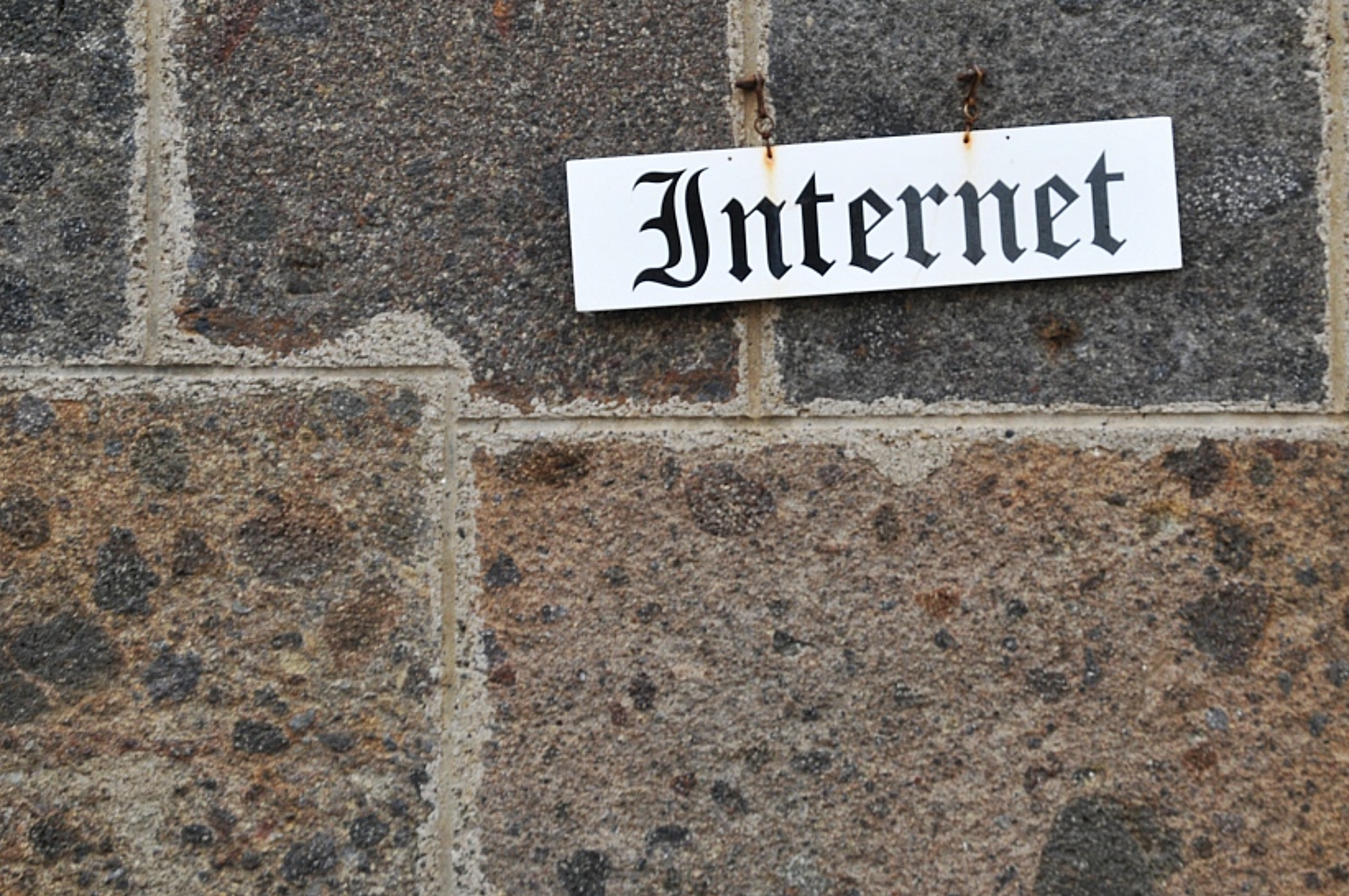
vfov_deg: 17.7
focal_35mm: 77
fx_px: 2871
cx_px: 899
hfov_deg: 26.3
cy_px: 412
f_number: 6.3
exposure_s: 1/160
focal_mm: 35
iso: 200
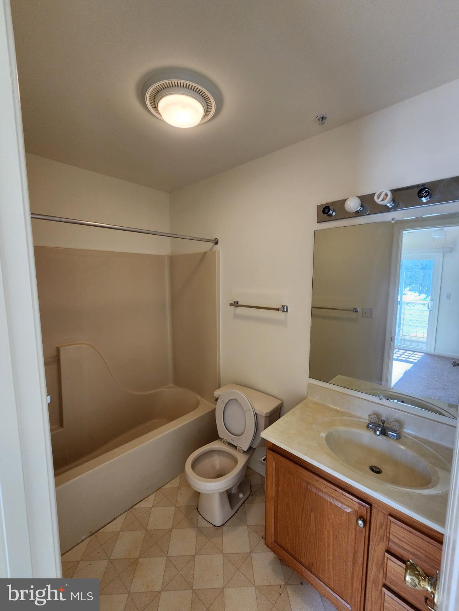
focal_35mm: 13
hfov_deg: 89.9
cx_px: 230
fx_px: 230
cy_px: 306
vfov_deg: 106.2
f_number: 2.2
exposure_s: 1/60
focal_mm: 2.2
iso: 100
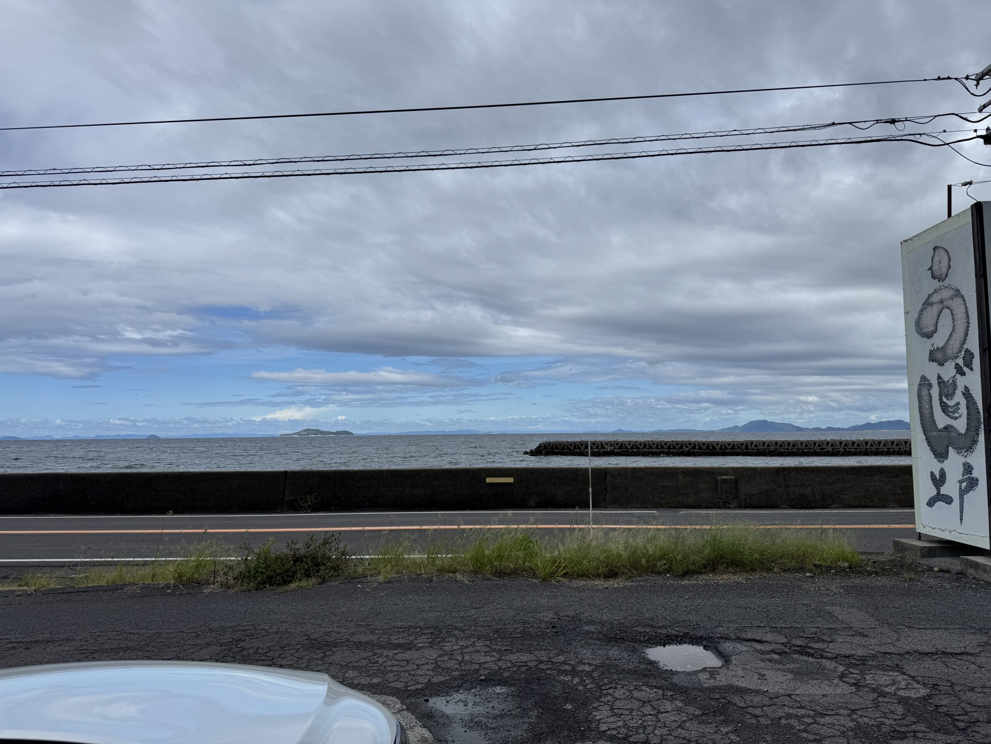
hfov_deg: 71.6
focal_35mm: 24
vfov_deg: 56.8
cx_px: 496
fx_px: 687
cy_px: 372
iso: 80
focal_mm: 6.76
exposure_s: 1/10417
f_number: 1.78
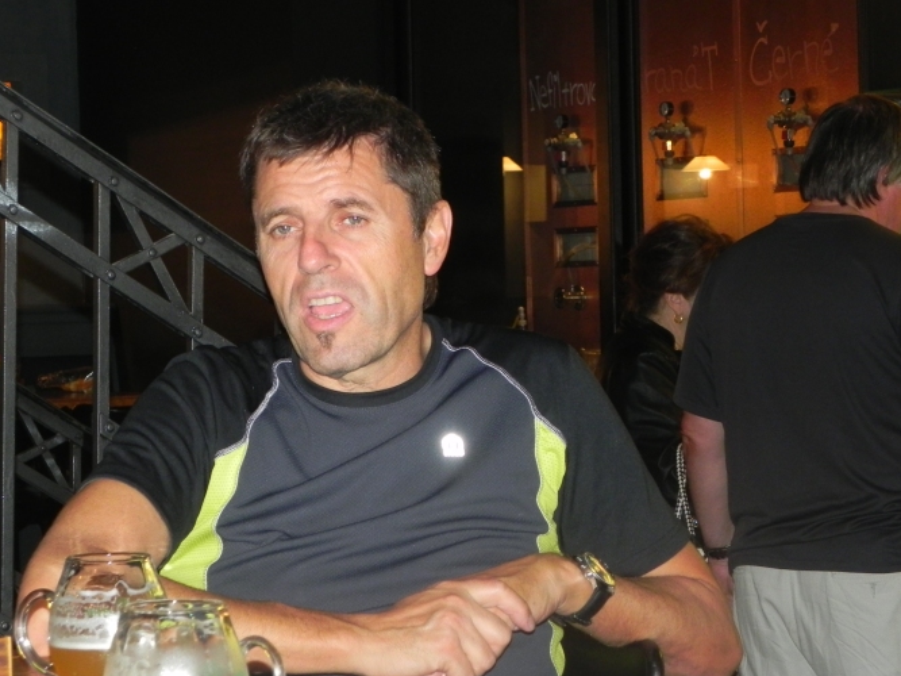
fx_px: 2967
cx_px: 400
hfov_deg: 17.3
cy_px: 289
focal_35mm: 114
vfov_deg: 13.0
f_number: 4
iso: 351
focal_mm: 16.9
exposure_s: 1/30
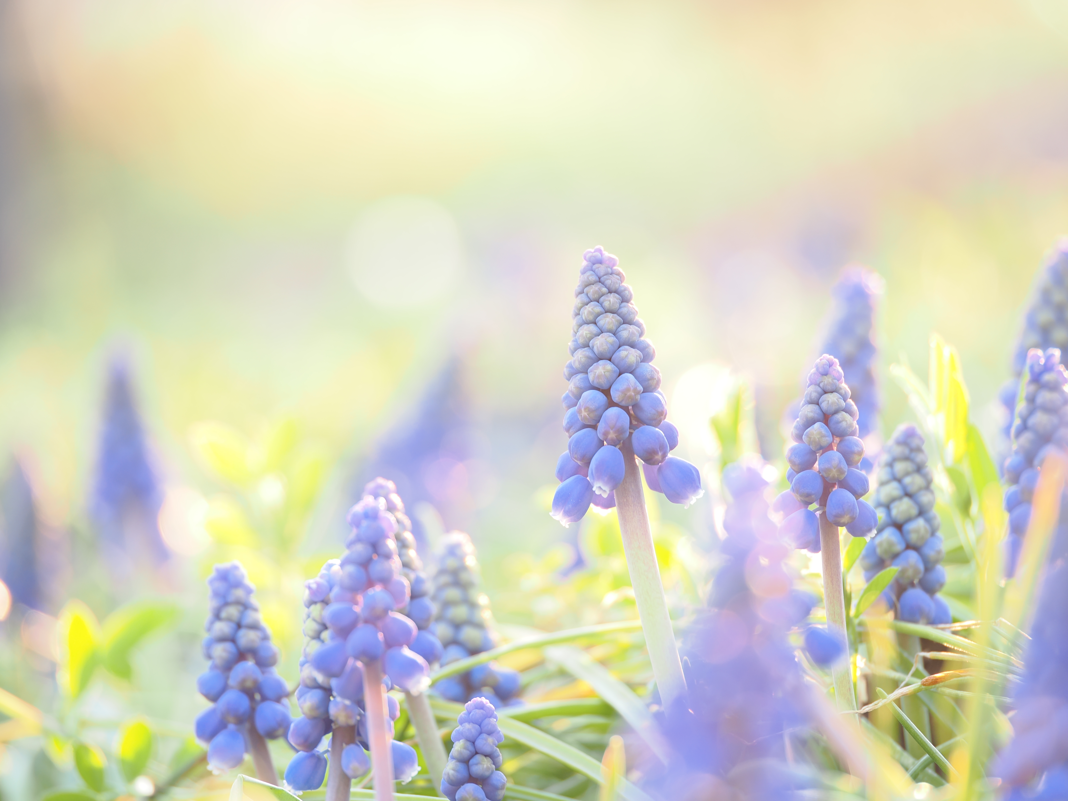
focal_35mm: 180
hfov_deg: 11.0
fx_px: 5554
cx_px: 534
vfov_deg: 8.2
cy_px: 400
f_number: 3.5
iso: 200
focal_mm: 90
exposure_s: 1/40
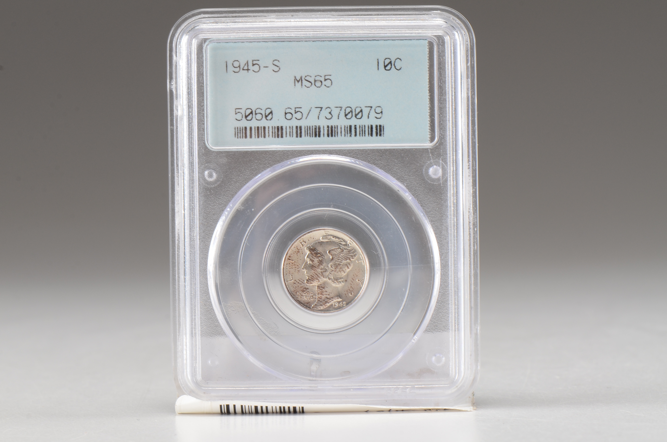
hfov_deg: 16.1
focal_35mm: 128
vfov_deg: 10.7
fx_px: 2357
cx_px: 334
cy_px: 221
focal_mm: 85
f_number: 14
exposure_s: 1/100
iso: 320
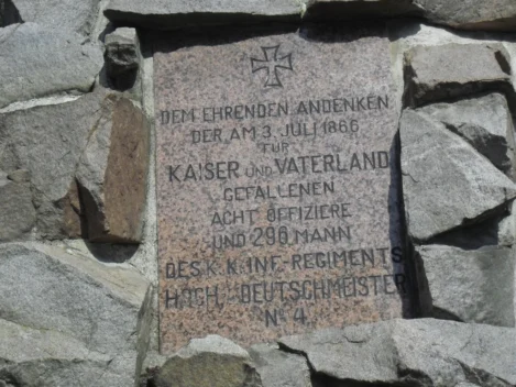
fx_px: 1387
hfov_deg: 21.1
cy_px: 194
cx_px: 258
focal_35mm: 93
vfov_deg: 15.9
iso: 200
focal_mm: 15.3
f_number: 13.5
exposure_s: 1/250
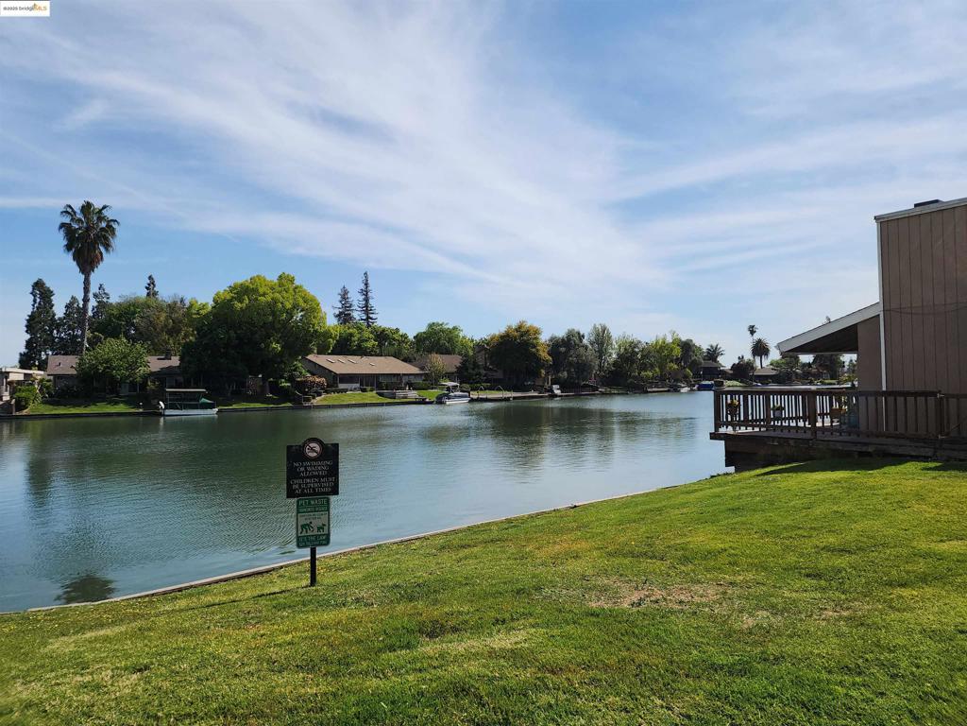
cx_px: 484
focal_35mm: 23
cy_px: 363
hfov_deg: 73.9
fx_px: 643
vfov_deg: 58.9
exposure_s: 1/1785
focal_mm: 6.4
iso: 12
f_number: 1.8
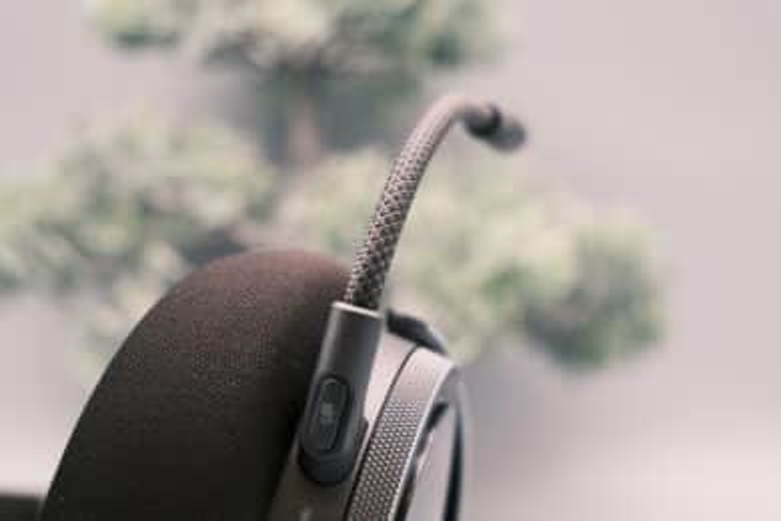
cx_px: 390
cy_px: 260
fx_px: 1584
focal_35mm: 73
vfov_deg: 18.7
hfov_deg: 27.7
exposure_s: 1/150
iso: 800
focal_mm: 48.6
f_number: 4.8
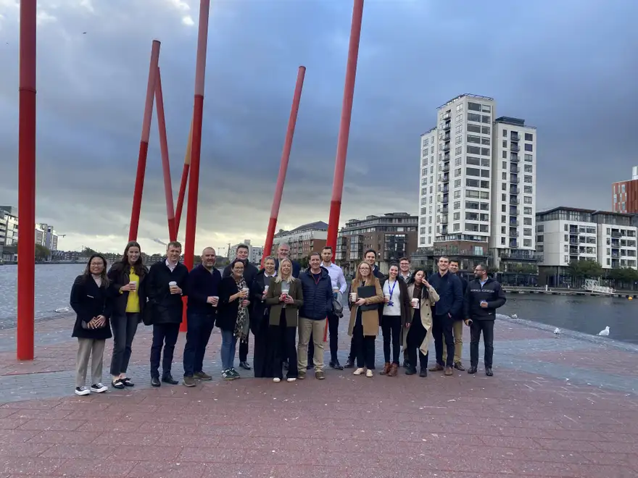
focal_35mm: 26
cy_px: 239
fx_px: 479
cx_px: 319
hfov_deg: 67.3
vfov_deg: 53.1
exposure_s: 1/562
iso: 32
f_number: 1.8
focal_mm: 4.25
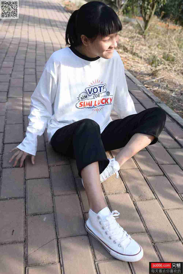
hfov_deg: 37.9
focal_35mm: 35
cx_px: 92
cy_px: 137
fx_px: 267
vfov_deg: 54.4
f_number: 5.6
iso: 160
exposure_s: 1/250
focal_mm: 35
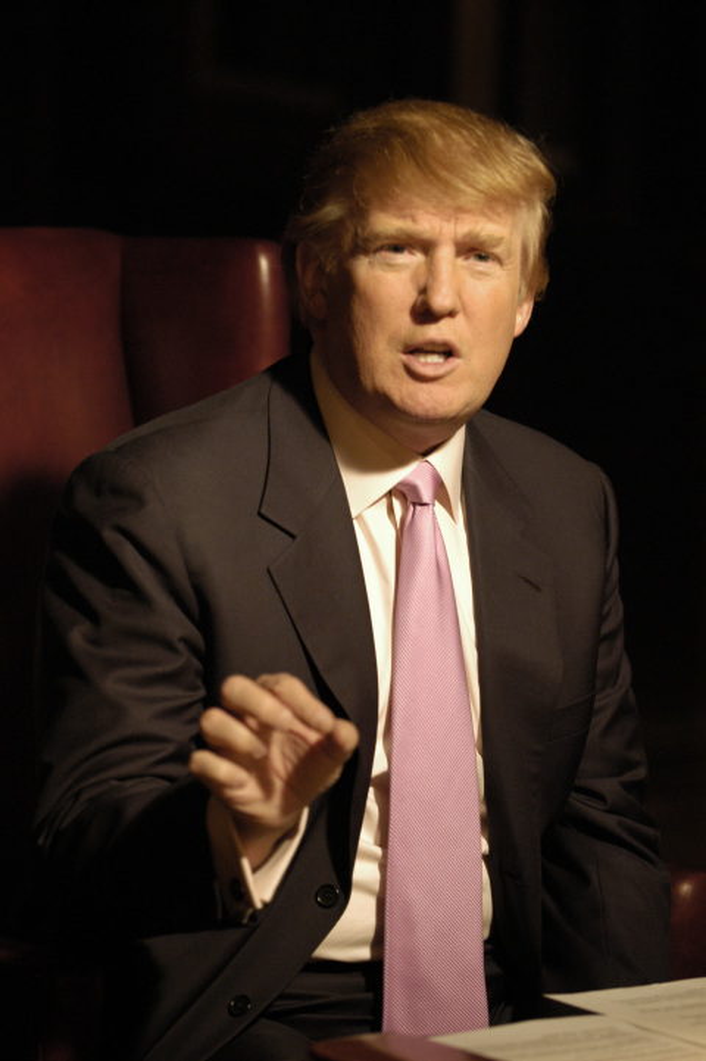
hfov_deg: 9.0
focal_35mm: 153
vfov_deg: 13.4
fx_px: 4505
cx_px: 353
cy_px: 530
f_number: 2.8
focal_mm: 102
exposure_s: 1/40
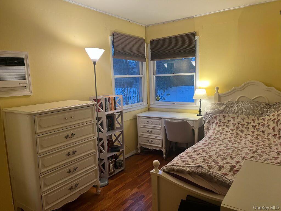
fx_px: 211
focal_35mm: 26
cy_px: 106
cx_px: 140
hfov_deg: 67.3
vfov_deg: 53.1
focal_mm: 5.1
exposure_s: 1/60
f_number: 1.6
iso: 200
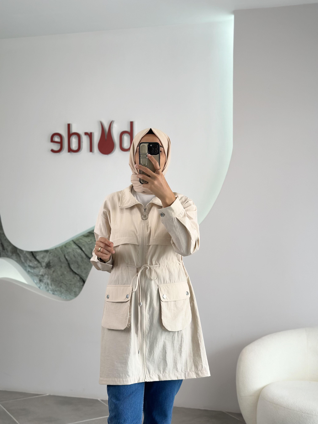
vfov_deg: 39.7
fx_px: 588
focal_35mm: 48
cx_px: 159
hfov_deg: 30.3
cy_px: 212
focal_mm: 6.86
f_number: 1.78
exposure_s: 1/402
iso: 80
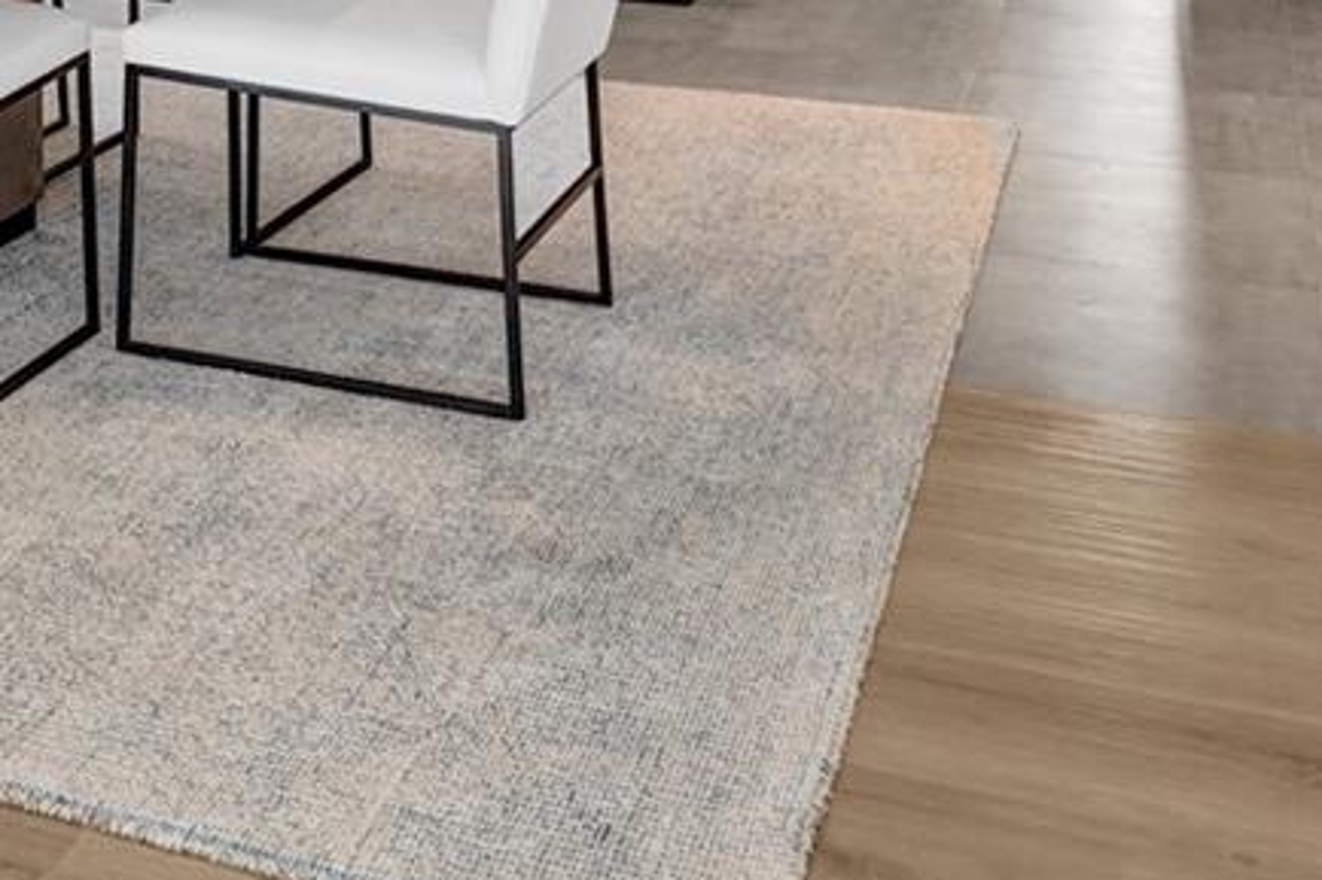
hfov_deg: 32.4
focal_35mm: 59
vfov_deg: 19.5
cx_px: 146
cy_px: -498
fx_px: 2166
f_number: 5
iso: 800
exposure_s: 1/200
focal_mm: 16
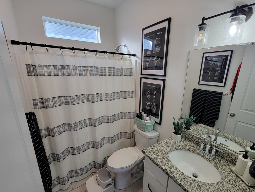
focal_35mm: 15
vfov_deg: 81.6
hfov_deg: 98.1
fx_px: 111
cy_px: 103
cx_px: 132
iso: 50
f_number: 2.2
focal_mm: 2.2
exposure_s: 1/60
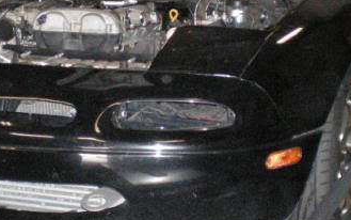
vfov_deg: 13.3
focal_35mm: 98
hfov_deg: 21.2
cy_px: 74
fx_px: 938
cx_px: 139
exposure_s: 1/60
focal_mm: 6.3
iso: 640
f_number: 3.1
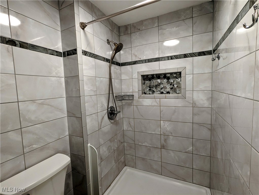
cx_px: 130
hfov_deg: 94.4
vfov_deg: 78.2
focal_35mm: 16
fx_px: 120
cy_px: 98
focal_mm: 2.35
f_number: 2.2
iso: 65
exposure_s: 1/24
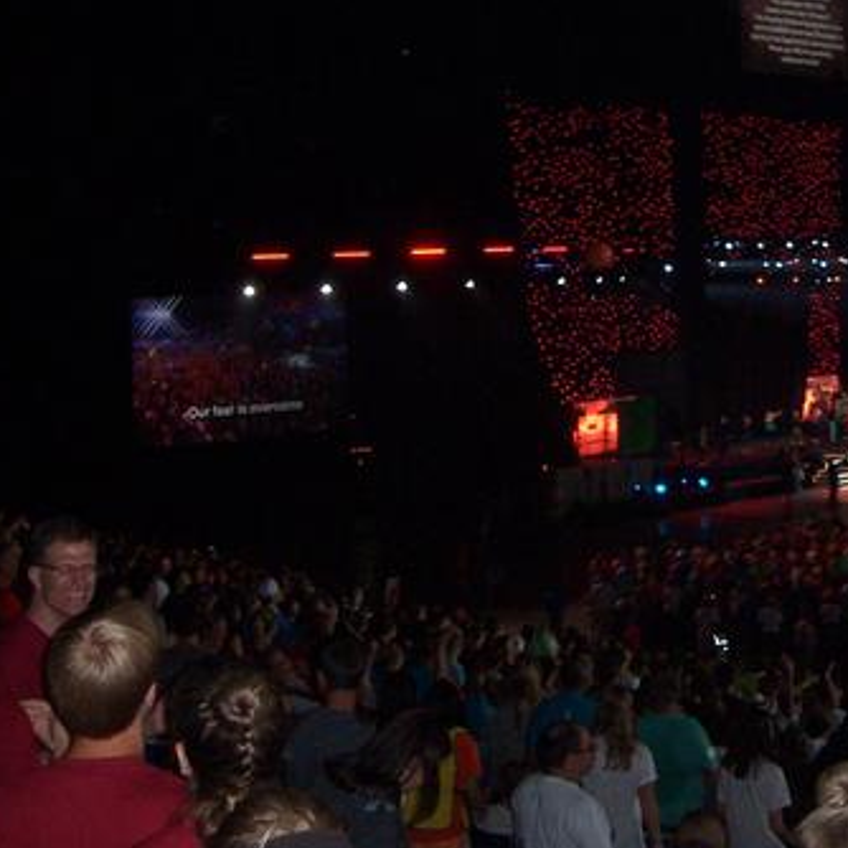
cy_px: 259
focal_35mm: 61
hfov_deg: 27.5
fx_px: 1691
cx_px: 701
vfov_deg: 27.9
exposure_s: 1/60
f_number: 3
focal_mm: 6
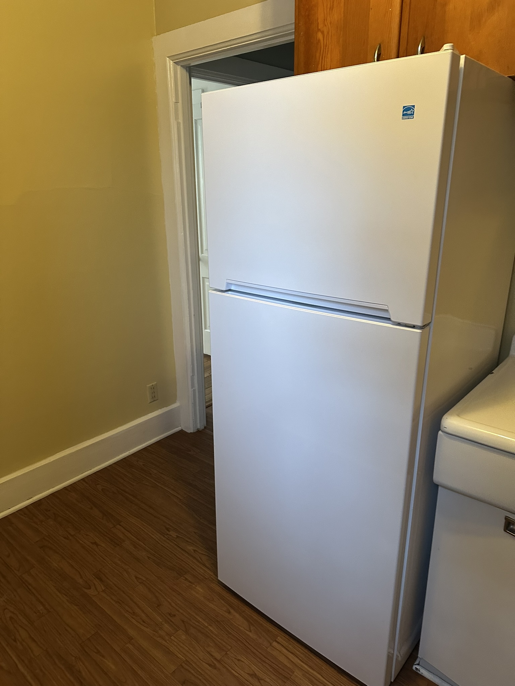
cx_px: 258
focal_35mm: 24
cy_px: 343
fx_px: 476
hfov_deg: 56.8
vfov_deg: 71.6
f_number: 1.78
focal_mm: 6.86
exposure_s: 1/60
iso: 400
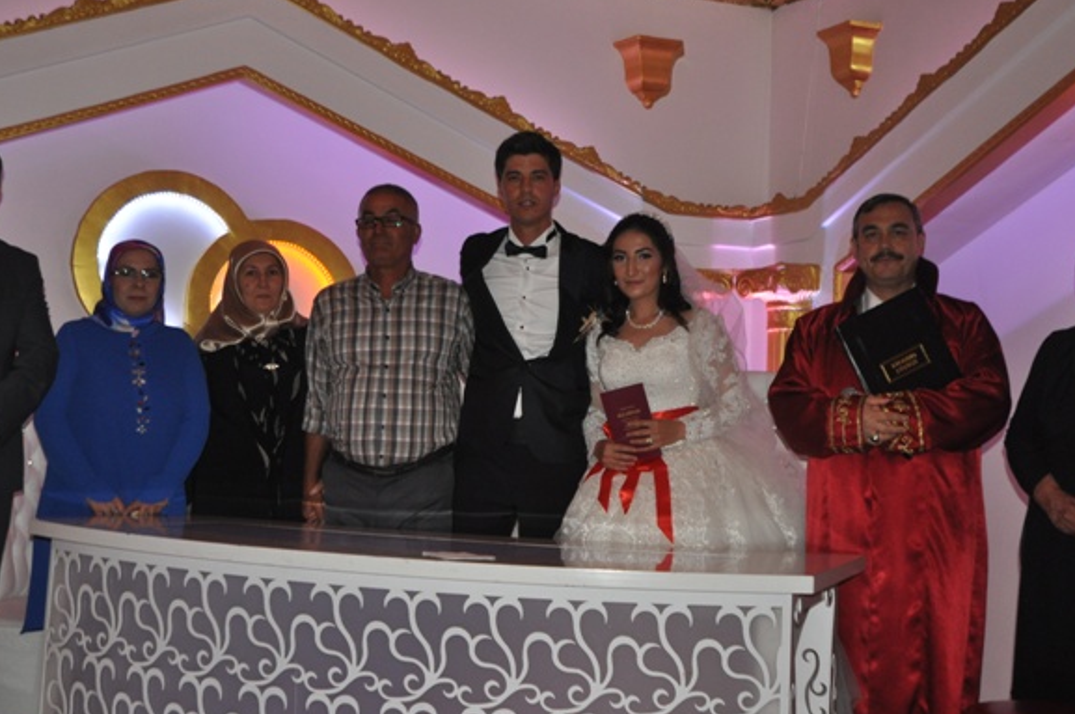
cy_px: 357
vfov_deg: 26.1
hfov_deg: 38.5
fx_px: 1537
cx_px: 525
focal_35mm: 52
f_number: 4
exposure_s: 1/60
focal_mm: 31
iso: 800
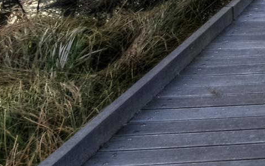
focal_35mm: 77
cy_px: -133
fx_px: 556
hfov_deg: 17.9
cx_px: 537
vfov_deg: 14.8
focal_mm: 10
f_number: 16
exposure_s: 1/3.33
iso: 100
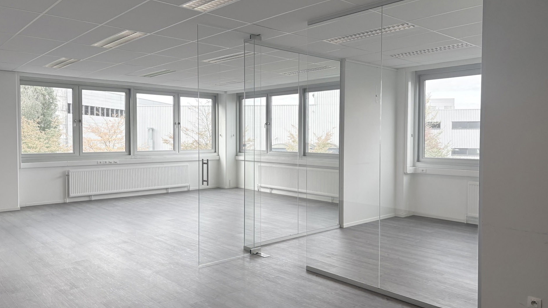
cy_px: 147
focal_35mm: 29
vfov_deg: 40.2
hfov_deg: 66.1
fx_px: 421
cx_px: 269
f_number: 1.6
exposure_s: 1/243
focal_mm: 5.96
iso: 64
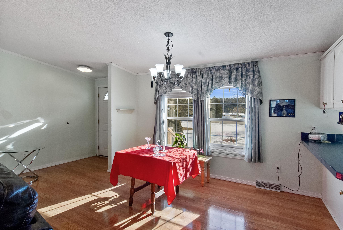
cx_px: 172
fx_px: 172
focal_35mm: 18
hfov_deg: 89.9
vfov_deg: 67.5
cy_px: 115
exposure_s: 1/20
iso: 200
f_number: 11
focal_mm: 12
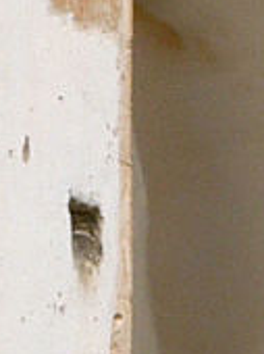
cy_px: 50
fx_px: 7350
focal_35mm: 721
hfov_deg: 2.1
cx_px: 453
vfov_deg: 2.8
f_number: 8.3
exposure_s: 1/640
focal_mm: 16.8
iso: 50
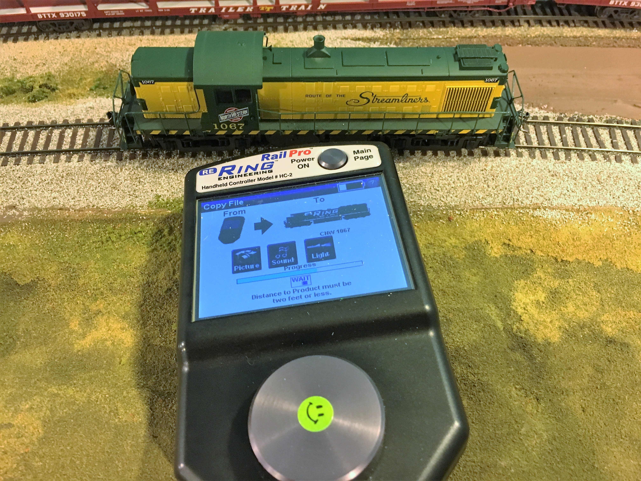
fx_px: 537
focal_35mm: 29
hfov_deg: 61.7
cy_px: 240
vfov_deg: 48.2
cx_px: 320
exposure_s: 1/17
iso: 200
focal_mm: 4.15
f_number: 2.2
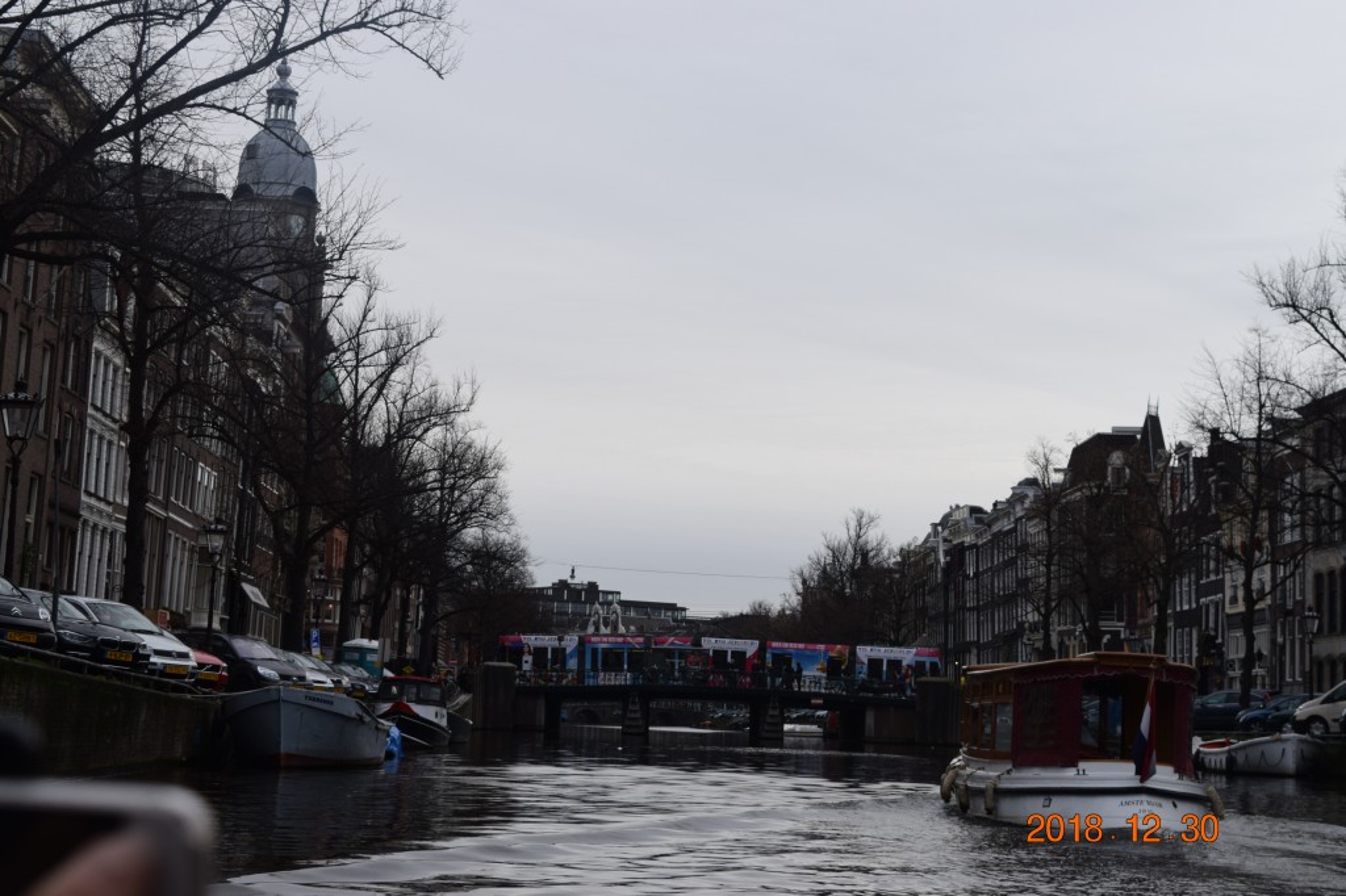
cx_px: 673
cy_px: 448
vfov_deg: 22.6
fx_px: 2242
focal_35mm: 60
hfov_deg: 33.4
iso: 360
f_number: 8
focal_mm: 40
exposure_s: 1/250
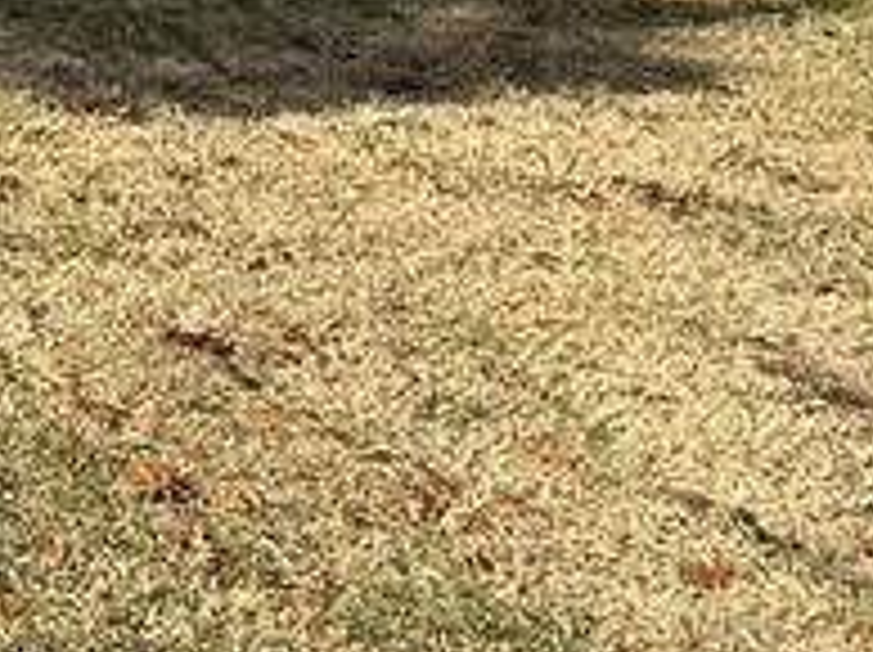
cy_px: -81
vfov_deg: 19.0
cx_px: -1089
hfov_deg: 16.2
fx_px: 1864
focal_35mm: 74
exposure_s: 1/1431
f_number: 2.2
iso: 50
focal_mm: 2.22
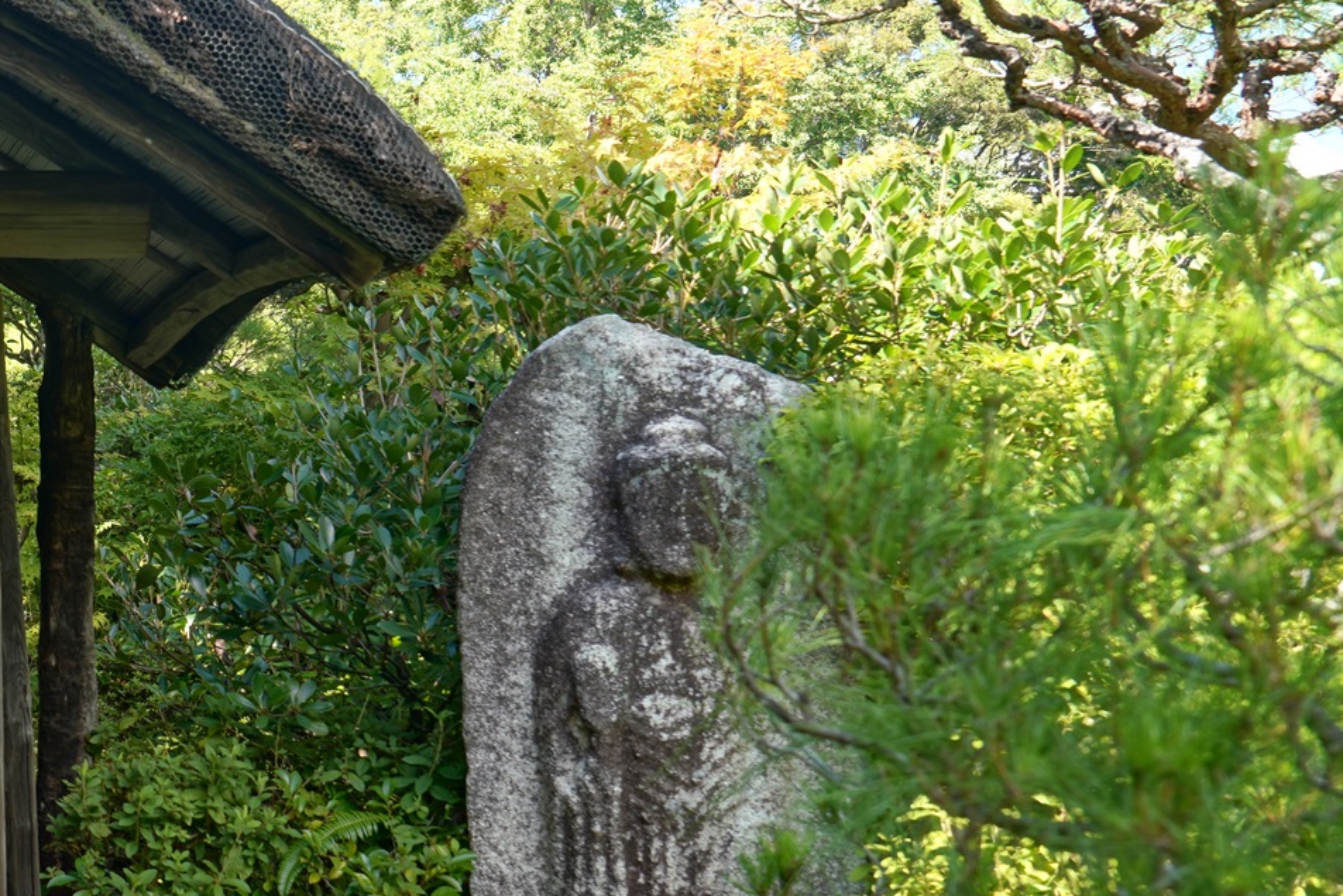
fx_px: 2350
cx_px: -336
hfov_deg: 27.4
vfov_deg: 21.5
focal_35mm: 63
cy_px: 536
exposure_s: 1/50
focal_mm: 24
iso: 200
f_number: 5.6
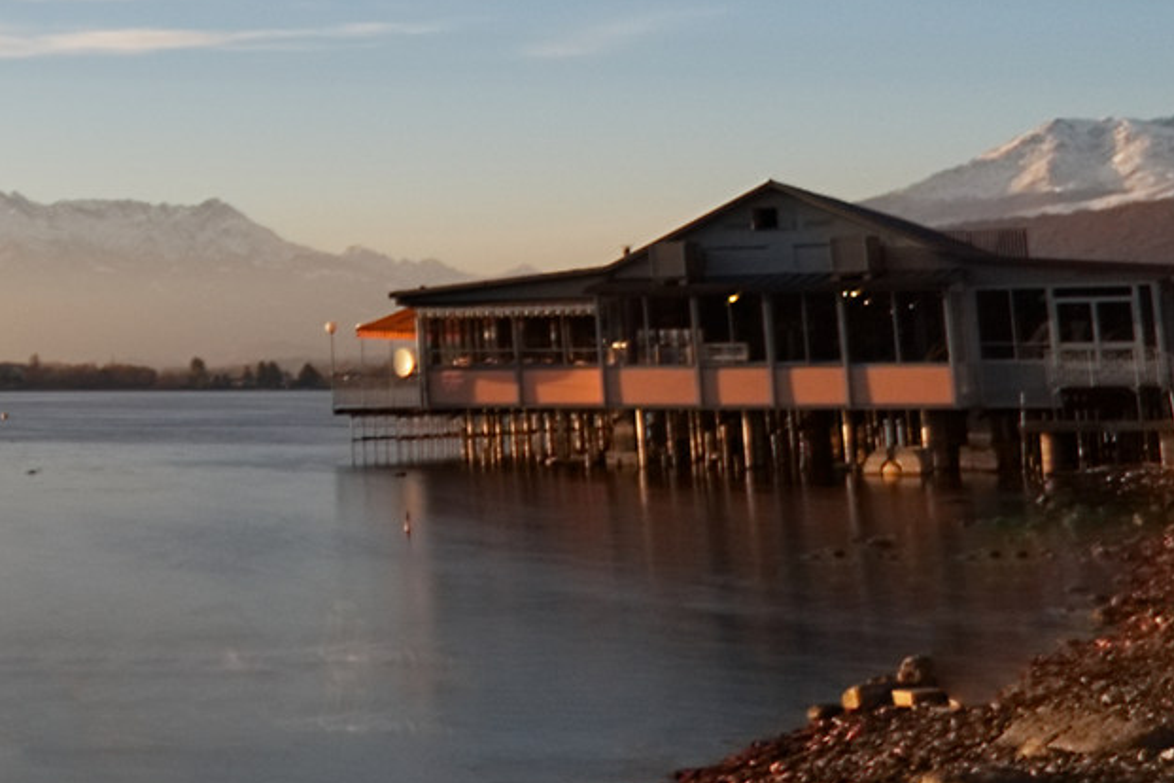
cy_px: 218
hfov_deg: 28.2
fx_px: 1891
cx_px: -365
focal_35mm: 58
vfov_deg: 23.2
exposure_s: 20
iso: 100
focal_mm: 15
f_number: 8
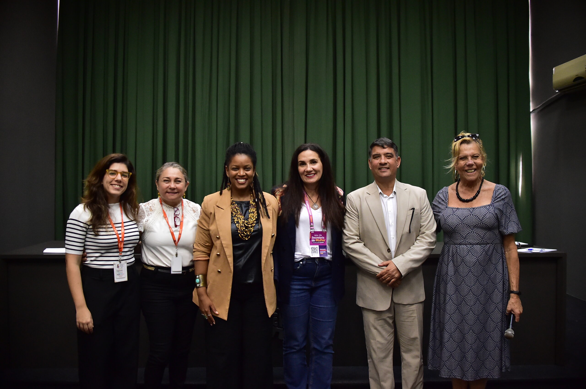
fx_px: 569
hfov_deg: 54.5
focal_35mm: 35
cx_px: 293
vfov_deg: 37.8
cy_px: 194
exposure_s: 1/200
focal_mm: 35
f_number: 3.5
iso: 5000
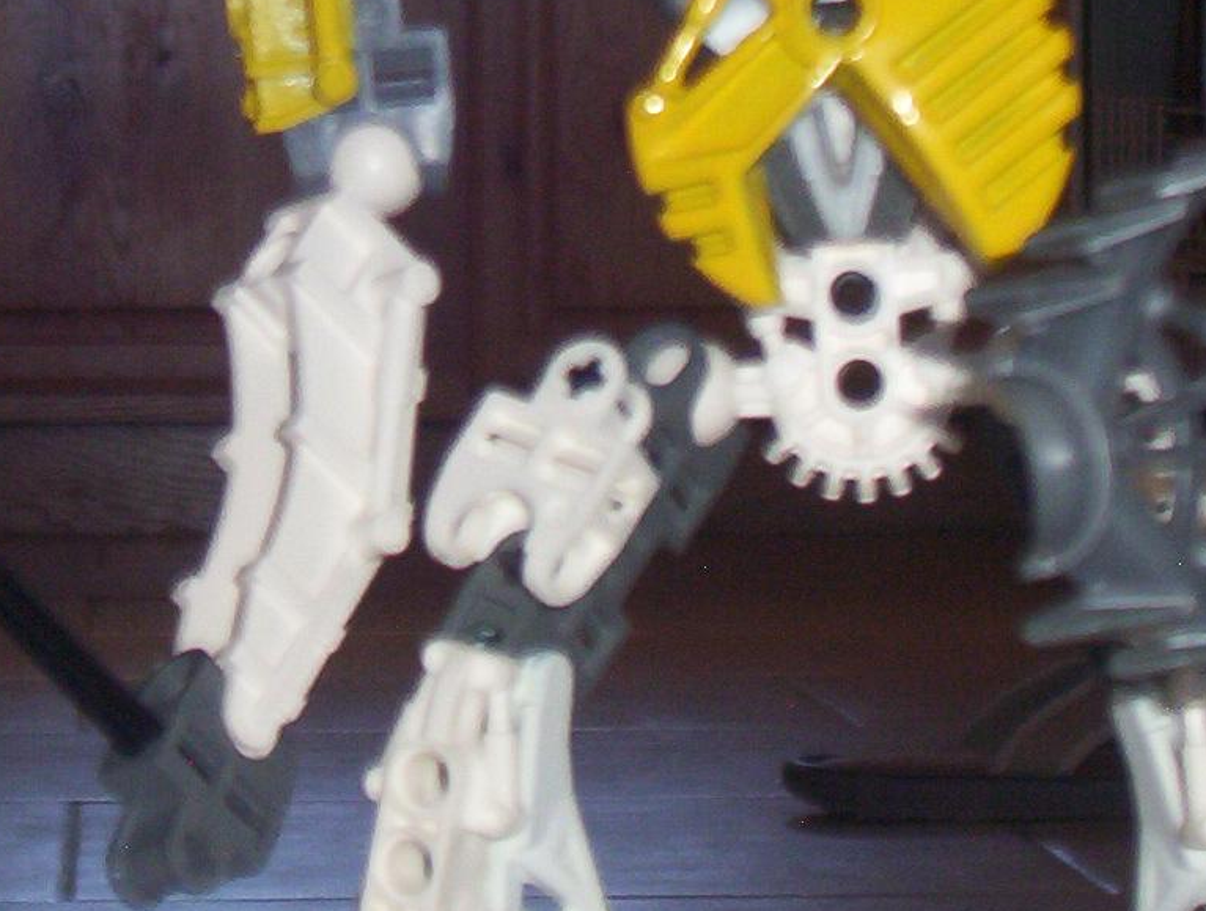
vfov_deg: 9.0
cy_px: 124
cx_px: 358
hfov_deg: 11.9
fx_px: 5797
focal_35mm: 166
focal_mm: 12.09
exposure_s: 1/58
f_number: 3.94
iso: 140
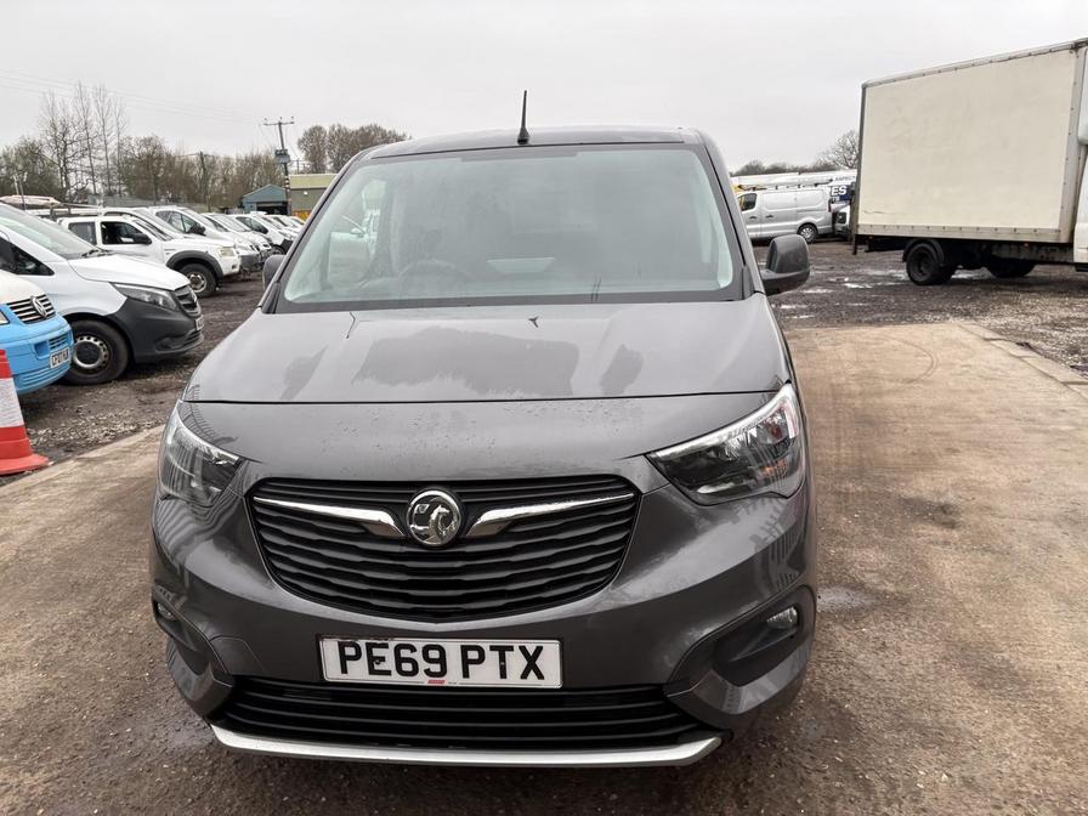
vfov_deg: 53.1
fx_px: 817
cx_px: 544
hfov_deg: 67.3
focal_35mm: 26
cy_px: 408
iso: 32
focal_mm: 5.96
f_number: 1.6
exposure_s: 1/153
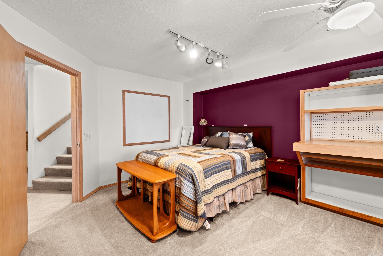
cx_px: 192
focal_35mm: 15
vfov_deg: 77.3
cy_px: 128
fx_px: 160
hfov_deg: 100.4
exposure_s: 3.2
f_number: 9
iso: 200
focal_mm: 10
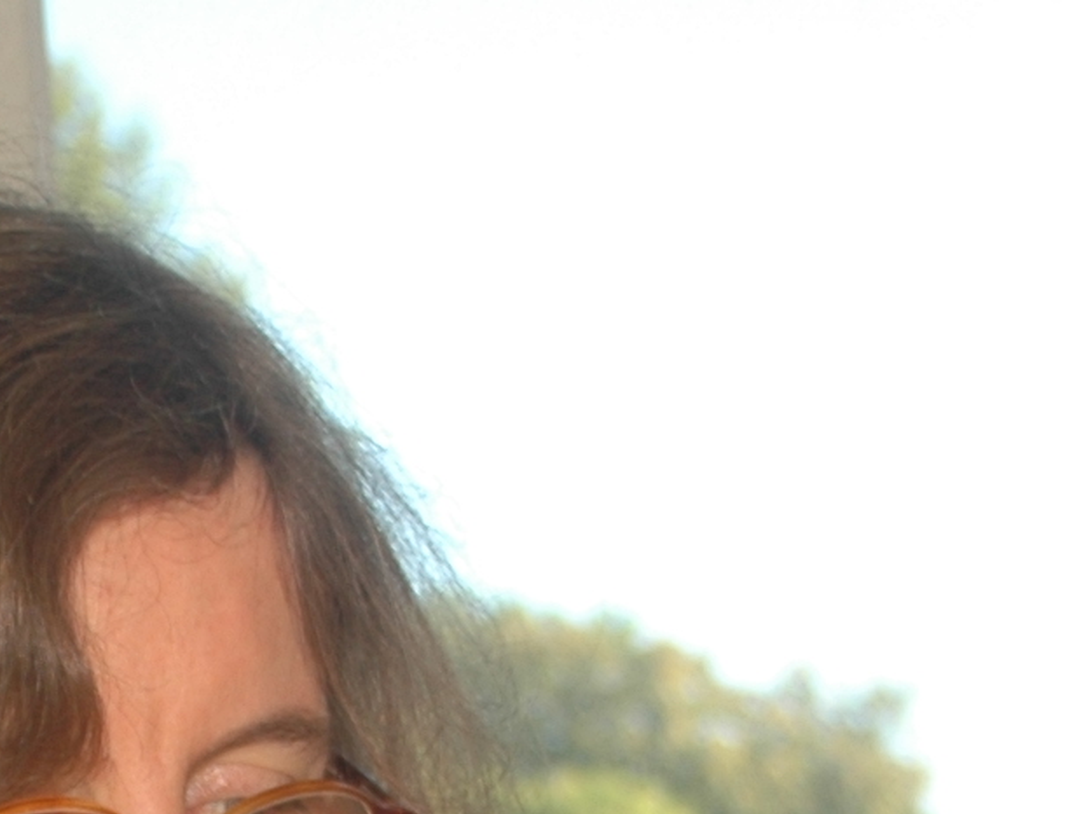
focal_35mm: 265
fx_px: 8311
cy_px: 1439
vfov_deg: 5.5
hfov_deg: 7.5
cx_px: 141
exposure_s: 1/125
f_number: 5.6
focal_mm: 38
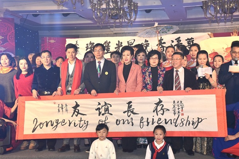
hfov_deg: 36.2
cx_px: 120
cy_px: 80
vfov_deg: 24.6
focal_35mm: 55
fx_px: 365
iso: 5000
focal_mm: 55
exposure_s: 1/125
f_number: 11
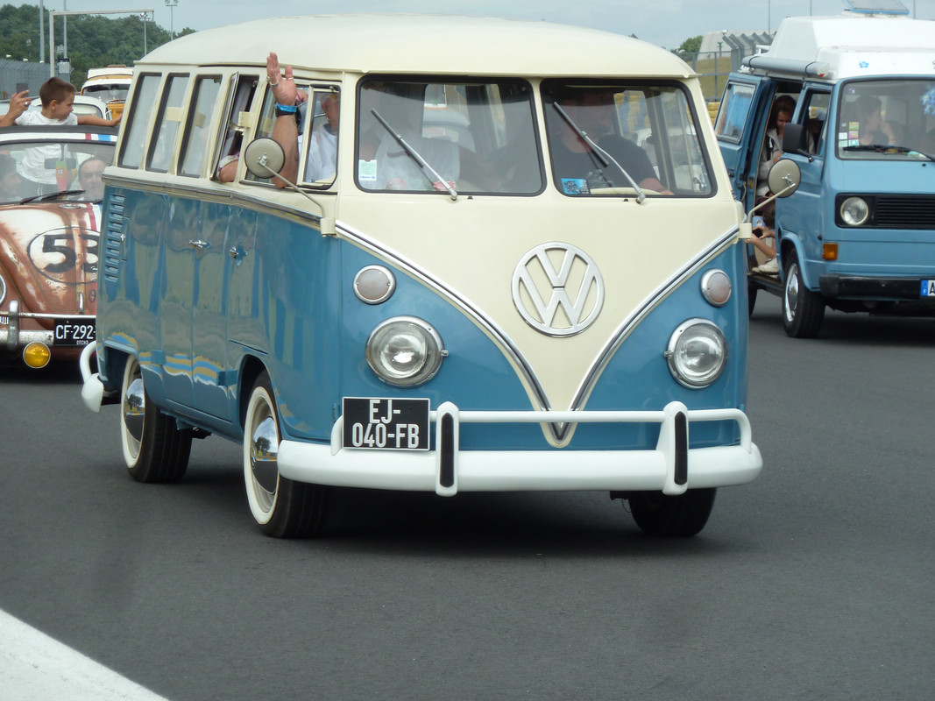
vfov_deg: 8.2
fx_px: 4915
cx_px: 468
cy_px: 350
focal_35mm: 182
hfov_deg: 10.9
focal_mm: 29.9
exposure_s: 1/500
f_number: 5
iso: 100
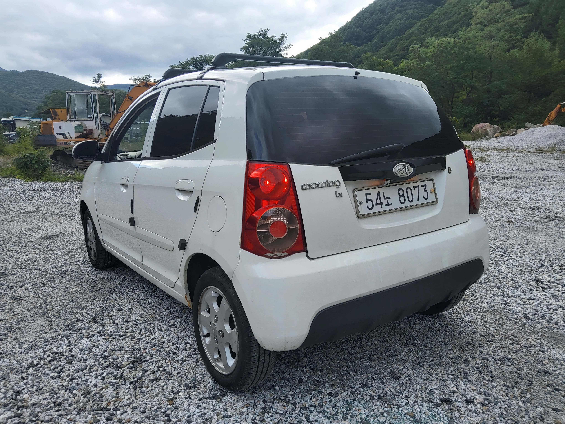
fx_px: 424
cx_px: 282
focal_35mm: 26
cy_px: 212
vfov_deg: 53.1
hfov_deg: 67.3
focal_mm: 3.98
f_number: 1.8
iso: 12
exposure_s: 1/168
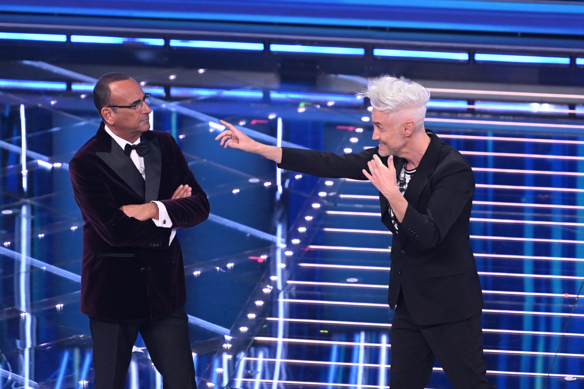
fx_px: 4622
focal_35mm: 285
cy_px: 194
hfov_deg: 7.2
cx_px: 292
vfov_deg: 4.8
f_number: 4
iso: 4000
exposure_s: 1/320
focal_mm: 190
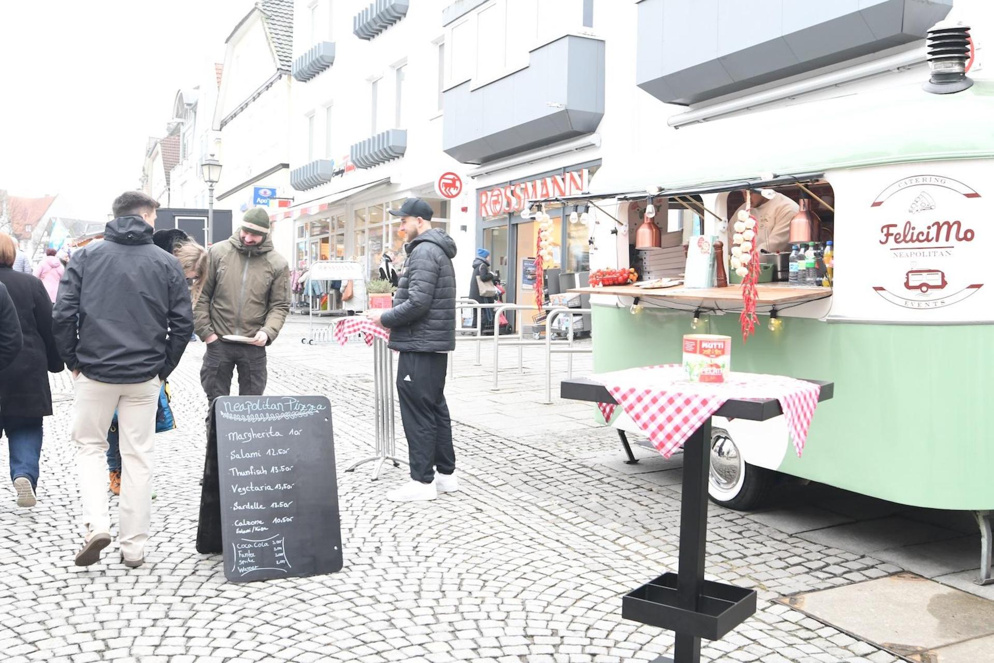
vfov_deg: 36.9
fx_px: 994
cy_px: 332
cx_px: 497
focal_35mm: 36
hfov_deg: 53.1
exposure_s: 1/100
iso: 1000
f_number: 6.3
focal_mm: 24
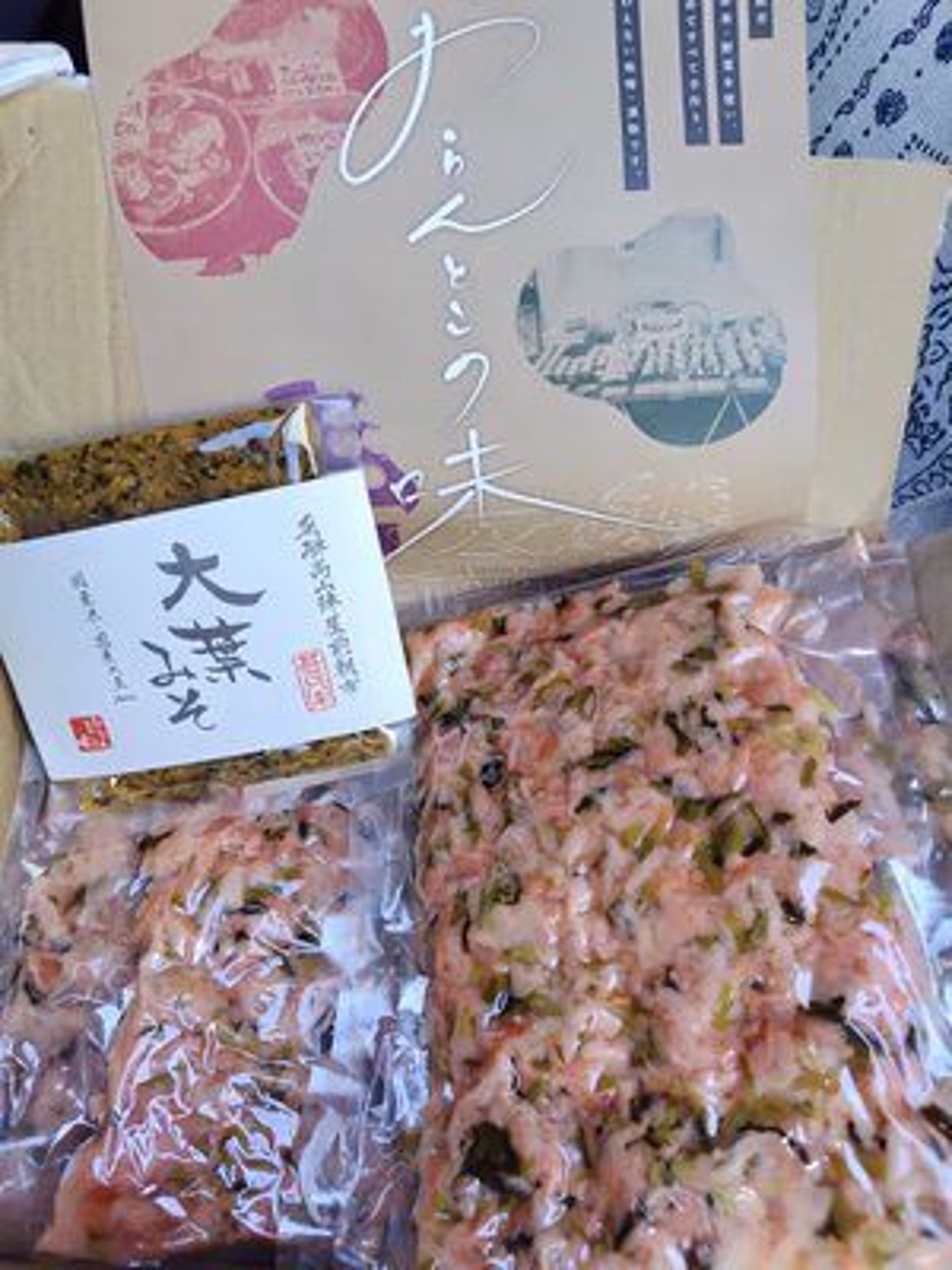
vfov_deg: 73.9
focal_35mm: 23
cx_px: 476
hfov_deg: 58.9
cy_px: 635
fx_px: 843
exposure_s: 1/120
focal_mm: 5.5
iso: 126
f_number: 1.9
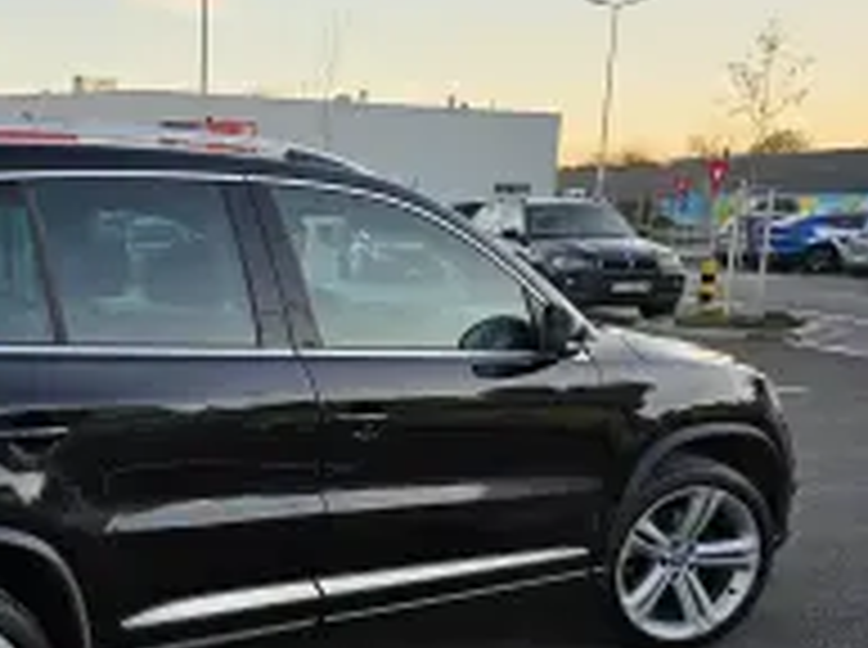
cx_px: 171
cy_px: 436
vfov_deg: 33.2
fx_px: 1076
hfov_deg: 42.0
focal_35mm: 43
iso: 32
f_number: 1.7
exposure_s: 1/180
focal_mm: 6.3
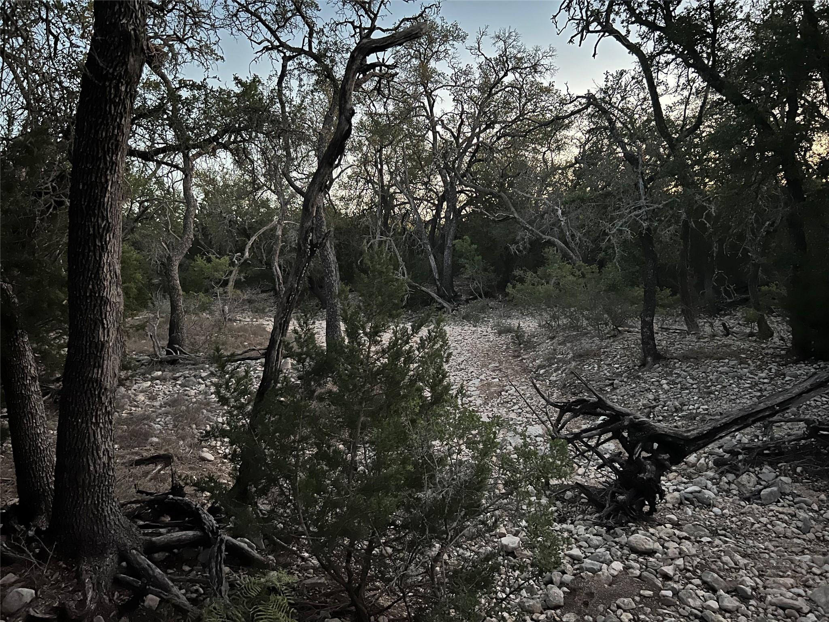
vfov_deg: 53.1
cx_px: 414
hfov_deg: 67.3
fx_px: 623
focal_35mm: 26
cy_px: 311
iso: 1250
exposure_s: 1/19
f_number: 1.5
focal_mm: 5.7
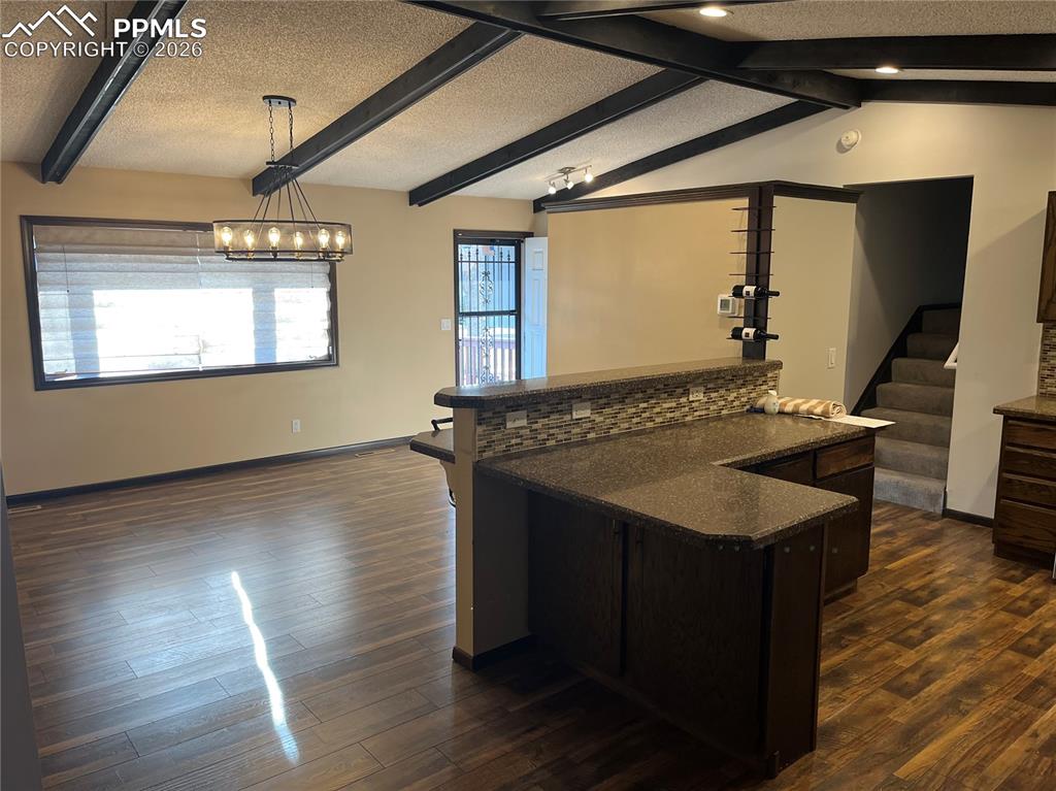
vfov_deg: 53.0
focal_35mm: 26
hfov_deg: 67.3
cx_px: 528
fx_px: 793
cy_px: 396
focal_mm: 5.1
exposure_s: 1/120
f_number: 1.6
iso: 125
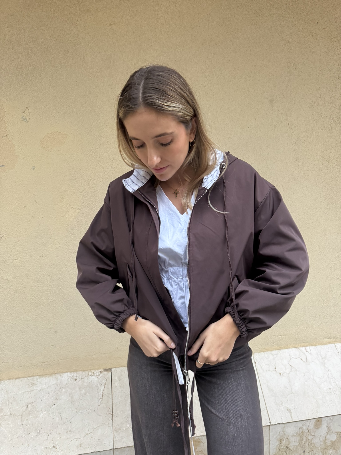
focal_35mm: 24
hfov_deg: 56.8
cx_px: 170
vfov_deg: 71.6
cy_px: 228
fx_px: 315
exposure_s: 1/60
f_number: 1.78
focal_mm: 6.76
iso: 320
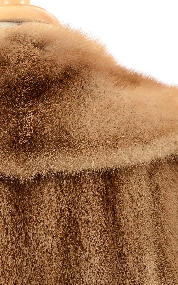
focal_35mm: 243
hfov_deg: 5.4
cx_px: 13
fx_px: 1885
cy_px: 143
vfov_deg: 8.6
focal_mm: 105
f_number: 8
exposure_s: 1/80
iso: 160
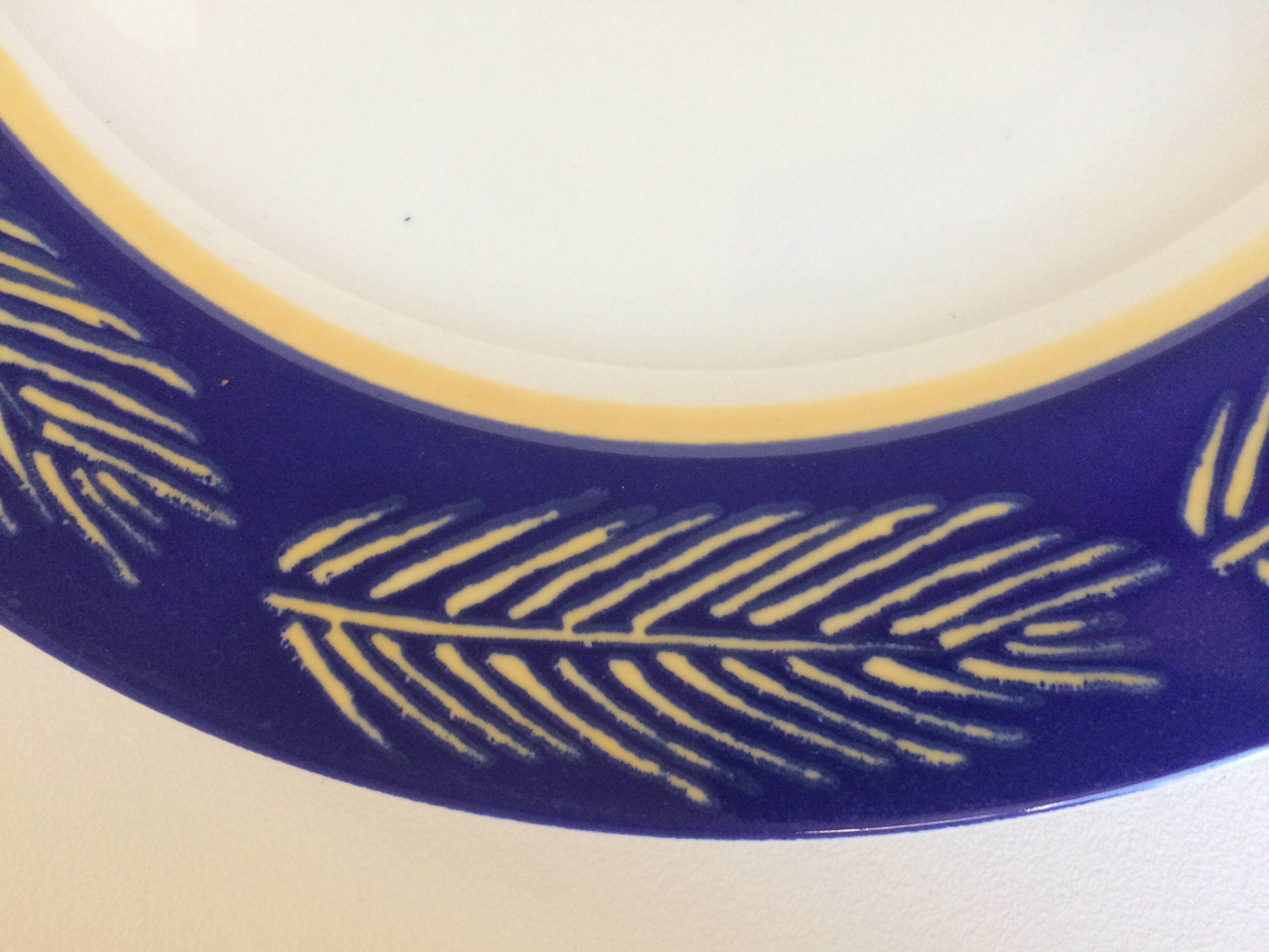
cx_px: 634
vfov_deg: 48.2
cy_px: 476
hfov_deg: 61.7
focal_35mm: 29
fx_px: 1063
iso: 80
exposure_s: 1/33
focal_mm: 4.15
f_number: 2.2
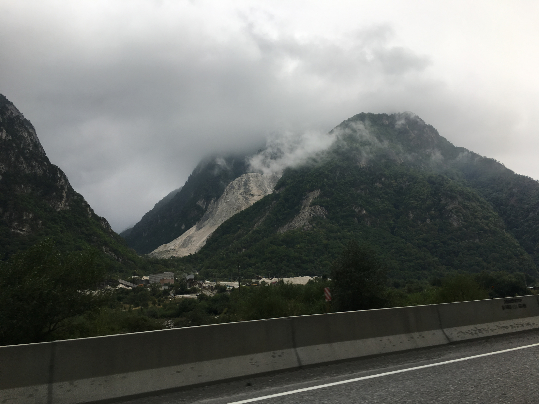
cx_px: 270
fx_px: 452
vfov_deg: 48.2
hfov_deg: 61.7
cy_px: 202
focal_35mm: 29
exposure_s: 1/394
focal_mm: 4.15
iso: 25
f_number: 2.2
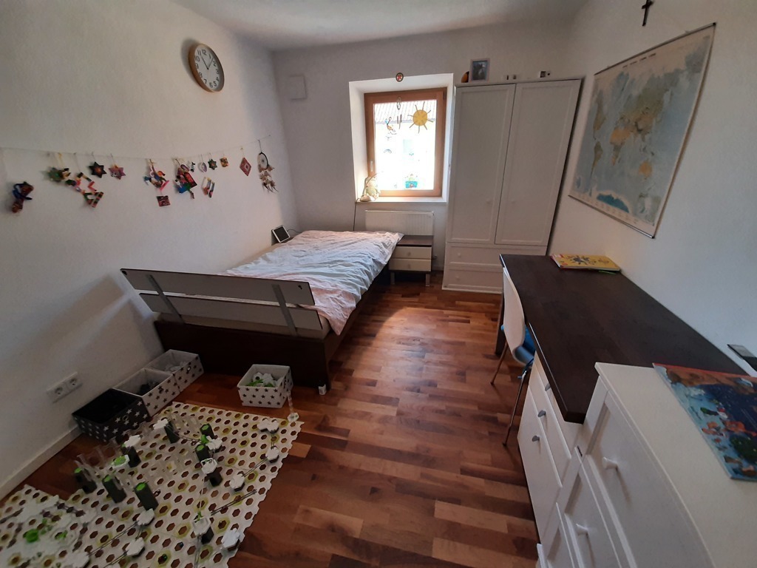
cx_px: 378
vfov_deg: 89.9
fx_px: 284
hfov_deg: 106.2
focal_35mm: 13
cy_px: 284
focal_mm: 1.42
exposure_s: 1/50
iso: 200
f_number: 2.2
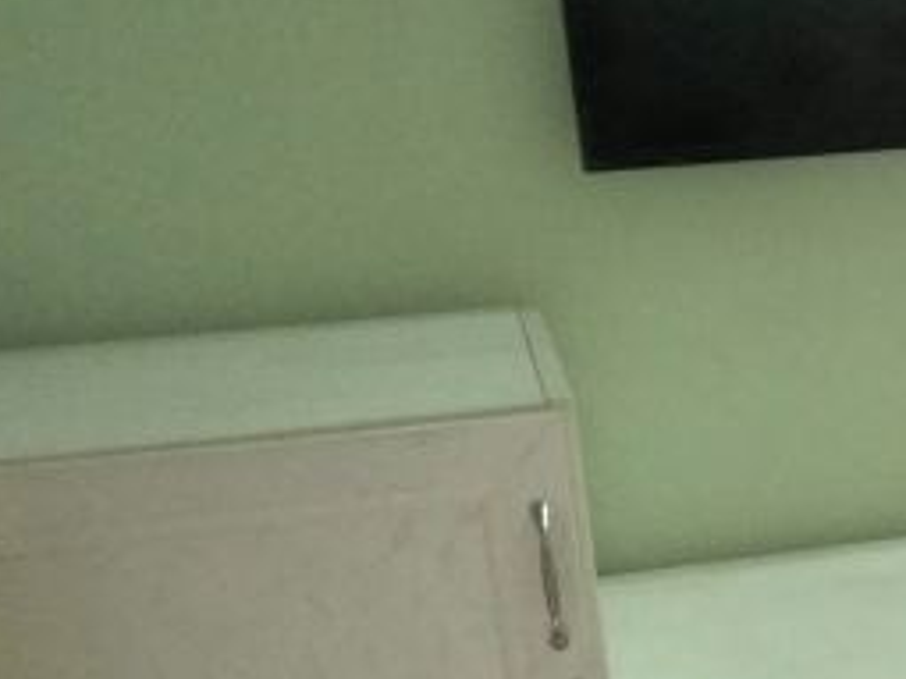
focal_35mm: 69
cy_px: 583
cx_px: 1336
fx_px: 1805
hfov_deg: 23.1
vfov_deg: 20.9
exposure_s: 1/33.3
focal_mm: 3.79
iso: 322
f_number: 2
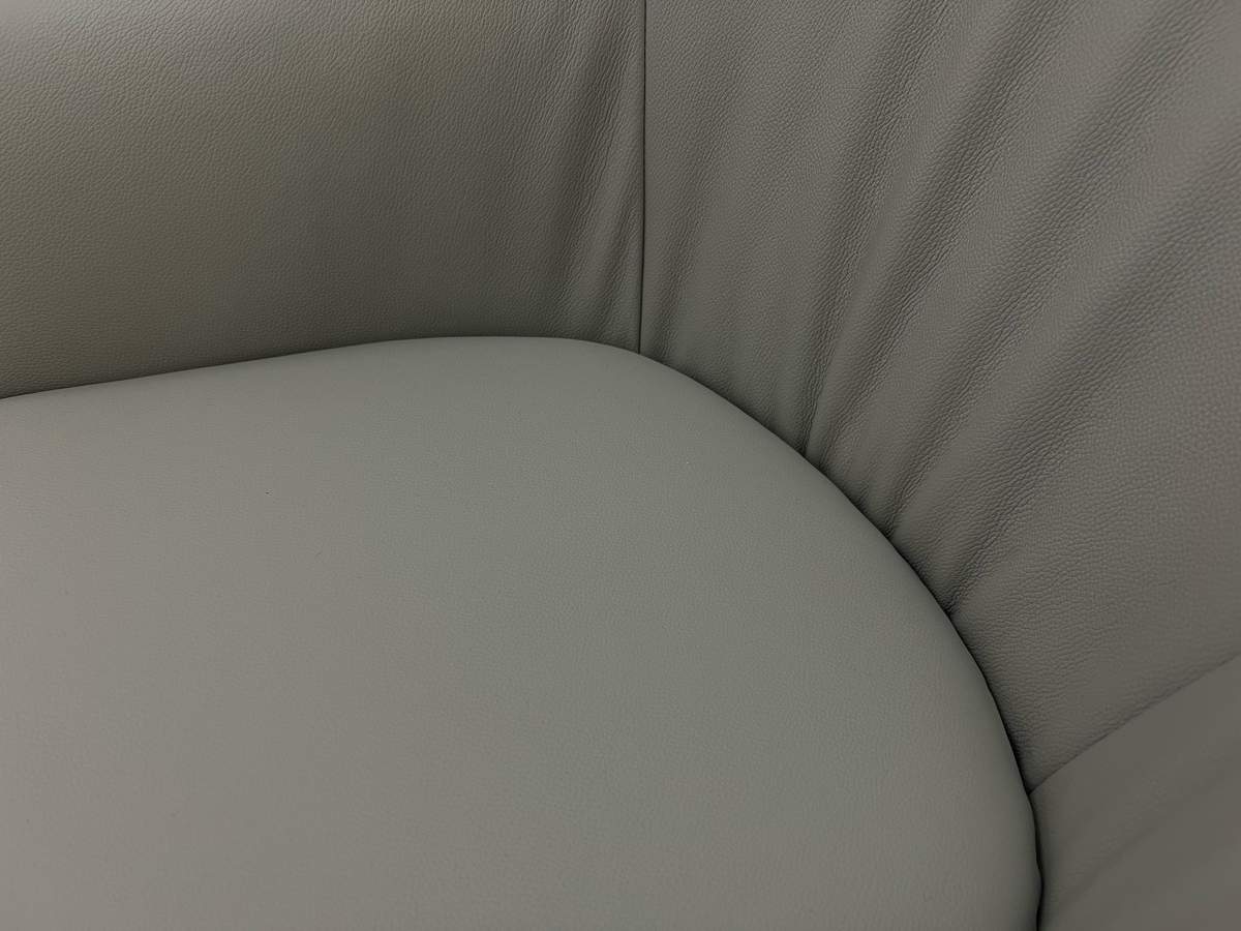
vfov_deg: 53.1
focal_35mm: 26
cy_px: 466
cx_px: 620
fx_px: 932
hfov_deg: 67.3
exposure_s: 1/50
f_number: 1.5
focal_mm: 5.7
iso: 80
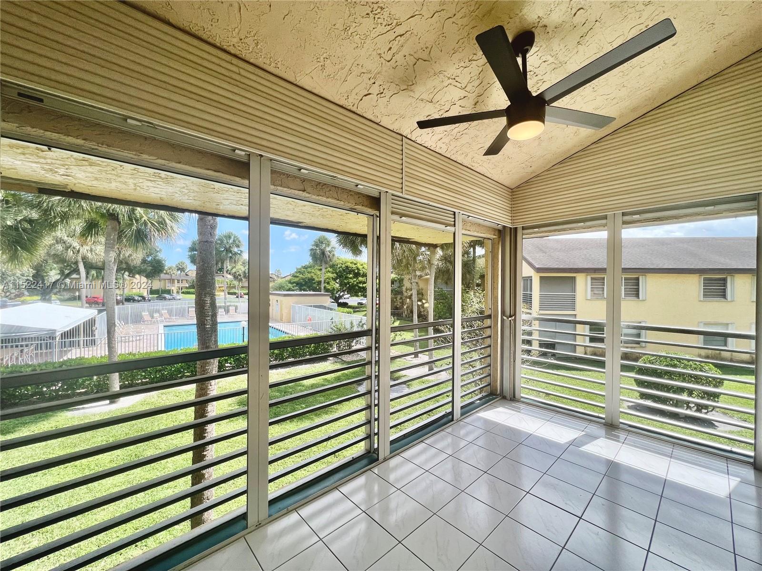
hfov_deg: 106.2
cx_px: 381
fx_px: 286
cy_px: 286
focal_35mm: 13
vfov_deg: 89.9
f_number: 1.8
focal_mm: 1.57
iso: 32
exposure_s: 1/348
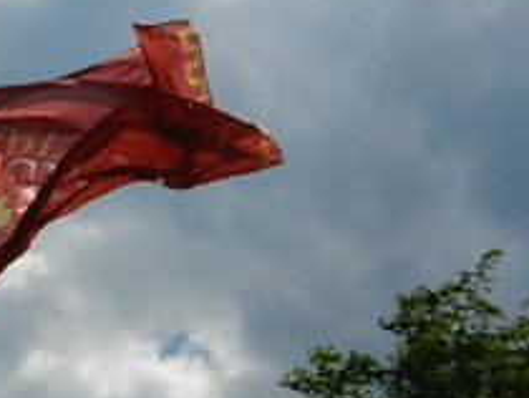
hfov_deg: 14.1
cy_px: 290
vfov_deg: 10.8
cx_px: -33
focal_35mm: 137
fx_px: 2096
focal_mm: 8.2
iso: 160
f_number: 8.4
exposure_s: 1/1250
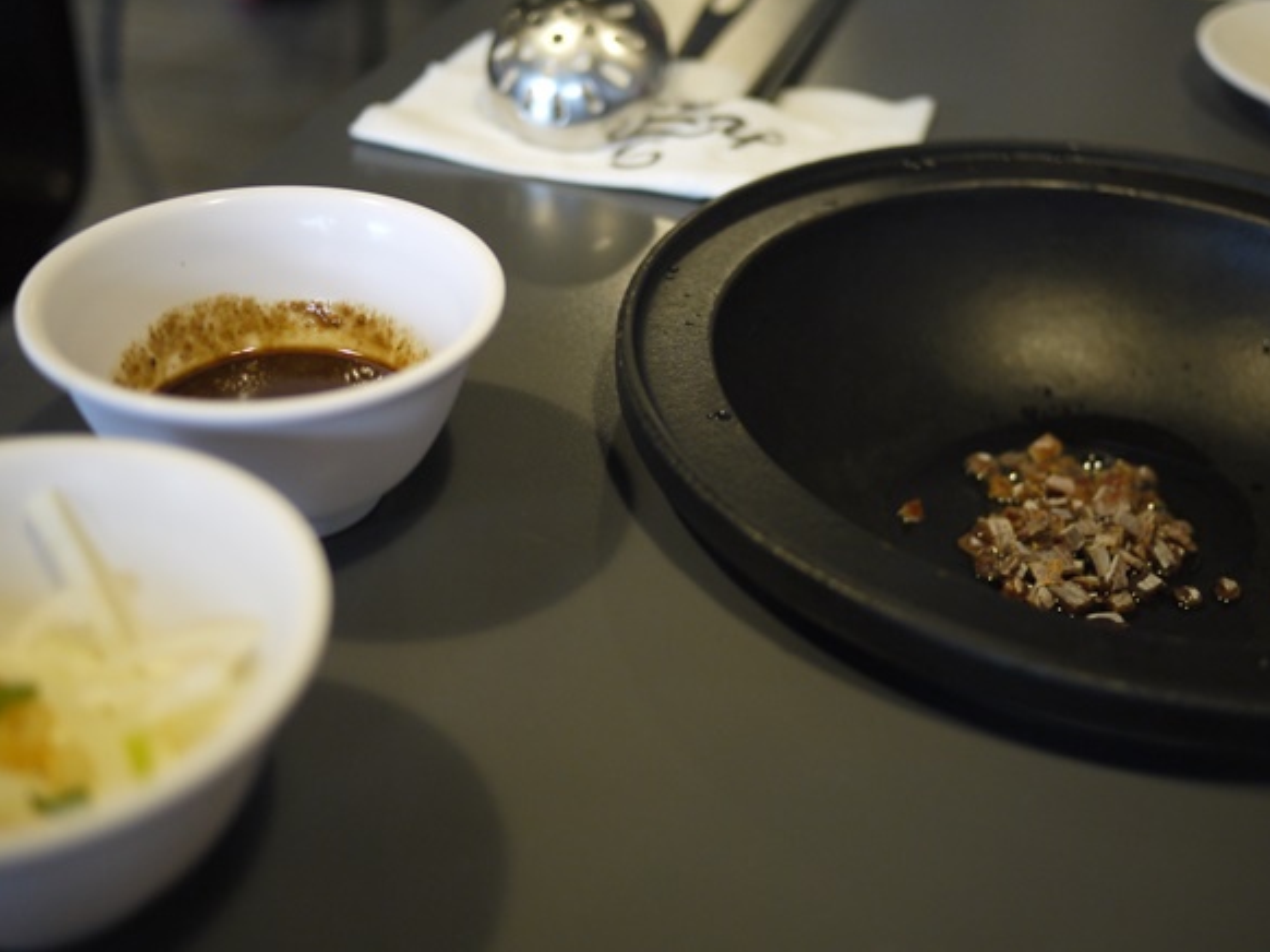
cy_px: 445
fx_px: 1614
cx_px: 696
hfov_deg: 42.9
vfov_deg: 32.8
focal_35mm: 44
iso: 400
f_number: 1.7
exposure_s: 1/80
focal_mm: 20
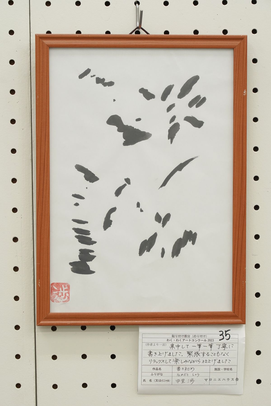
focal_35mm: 105
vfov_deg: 19.5
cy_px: 203
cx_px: 136
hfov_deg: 13.0
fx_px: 1186
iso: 3200
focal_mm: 105
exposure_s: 1/50
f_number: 8
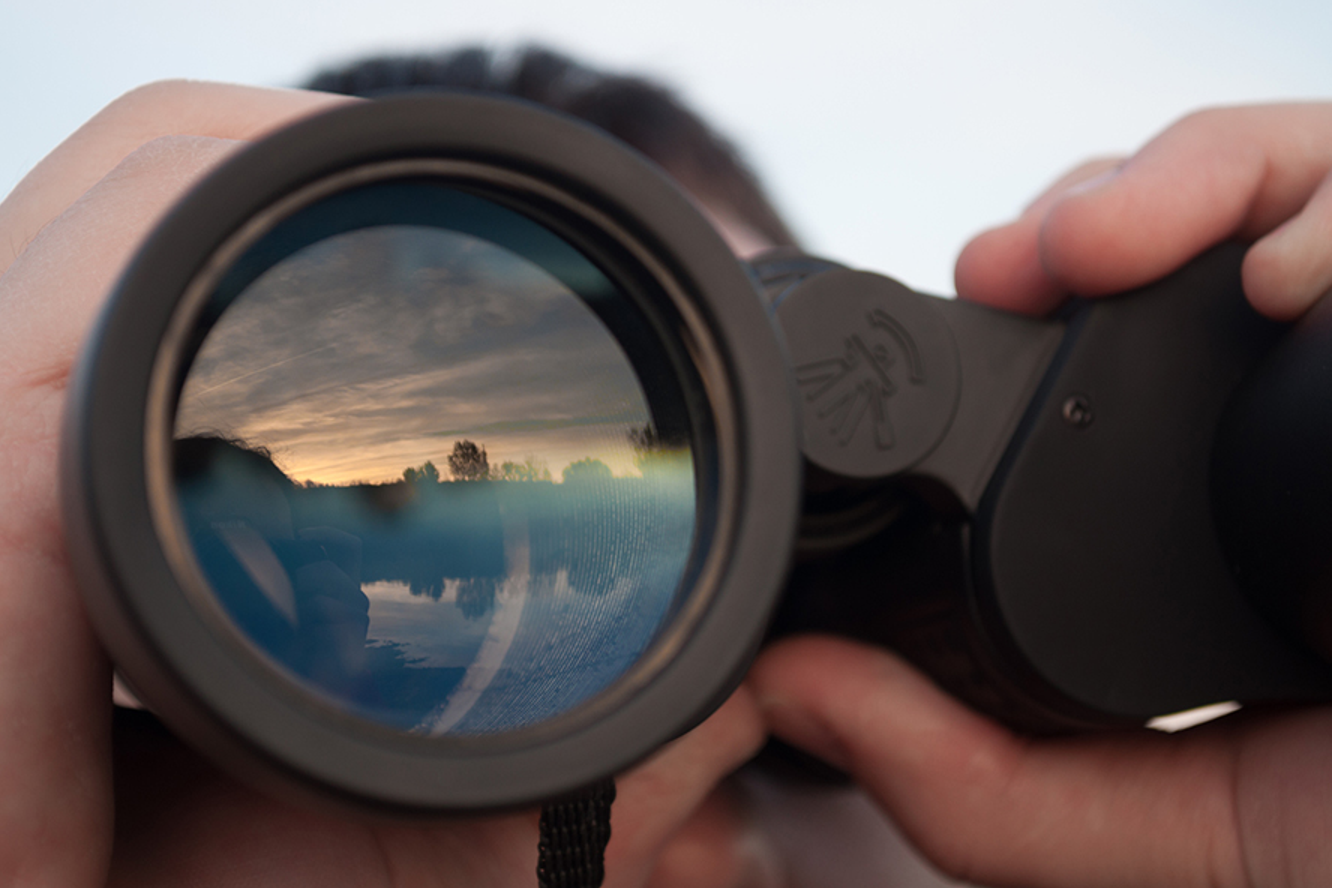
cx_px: 658
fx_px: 3089
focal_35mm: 84
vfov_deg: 16.4
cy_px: 444
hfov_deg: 24.3
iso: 200
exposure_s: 1/25
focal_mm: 55
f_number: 5.6
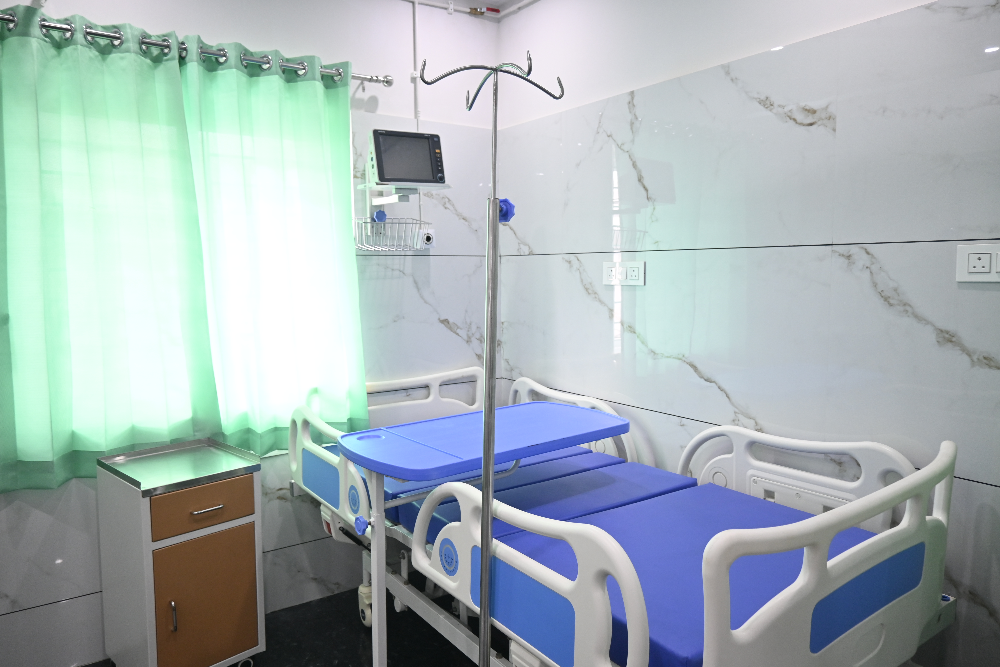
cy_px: 334
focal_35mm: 24
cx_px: 500
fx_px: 667
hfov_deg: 73.7
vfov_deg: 53.1
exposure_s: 1/100
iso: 640
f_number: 3.5
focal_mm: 16
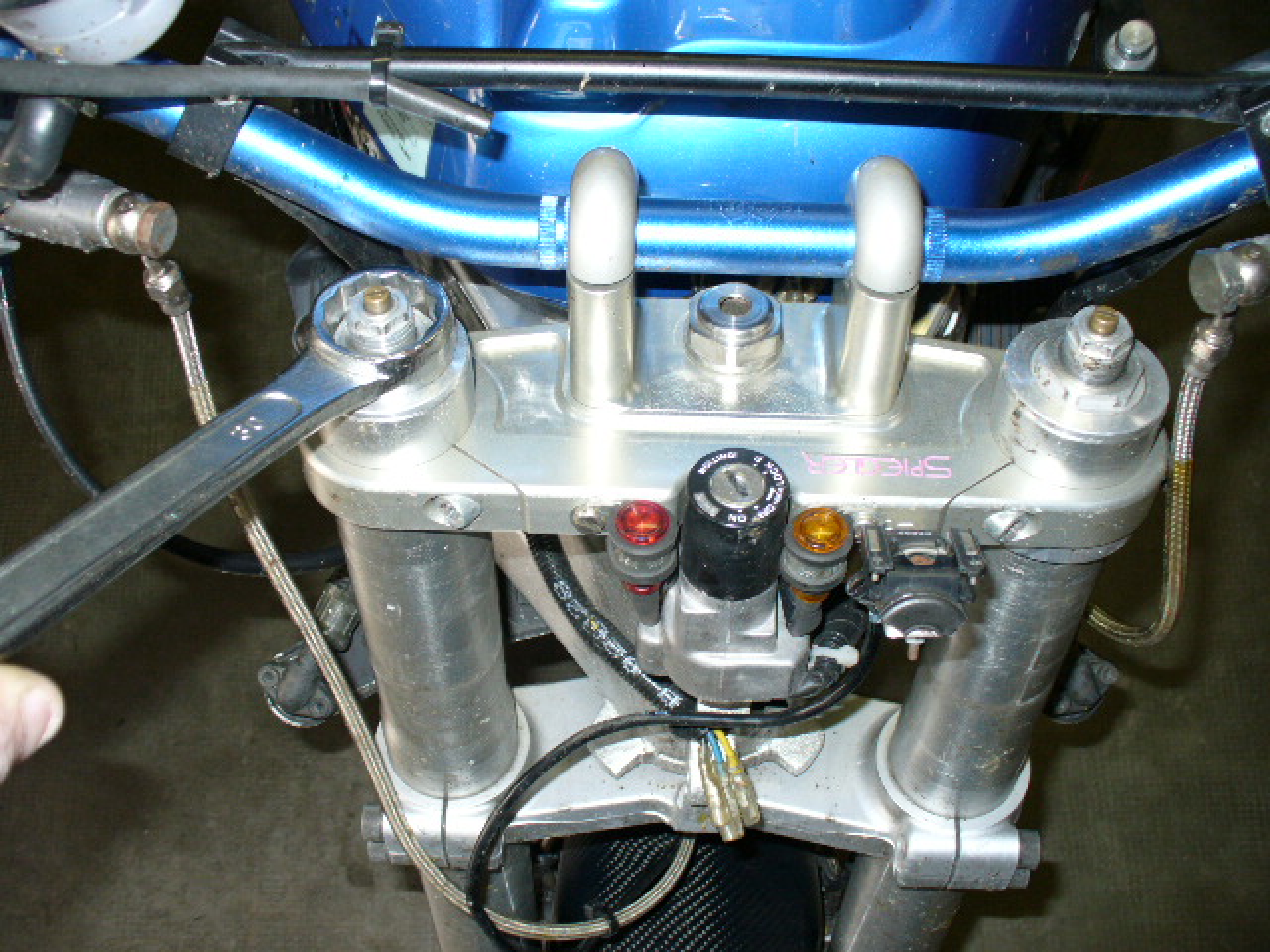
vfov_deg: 38.7
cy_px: 476
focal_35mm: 37
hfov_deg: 50.1
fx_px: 1357
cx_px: 635
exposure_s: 1/30
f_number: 2.8
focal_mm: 6.1
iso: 100
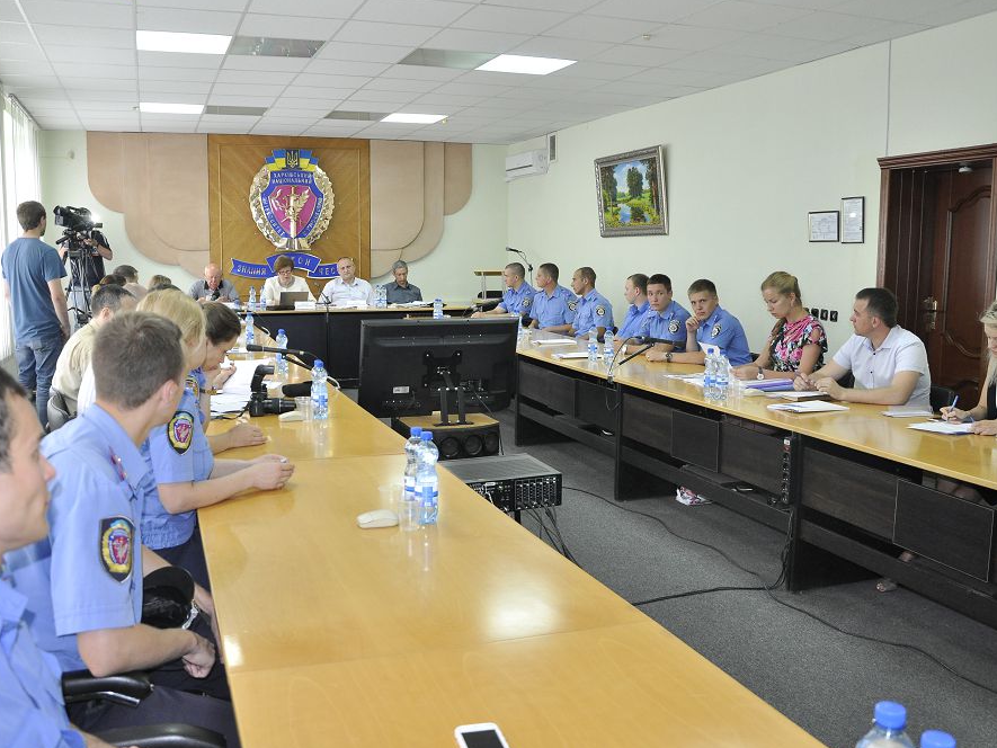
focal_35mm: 30
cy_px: 369
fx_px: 864
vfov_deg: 46.8
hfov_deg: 60.0
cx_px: 488
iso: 1000
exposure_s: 1/60
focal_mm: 18
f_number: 4.5
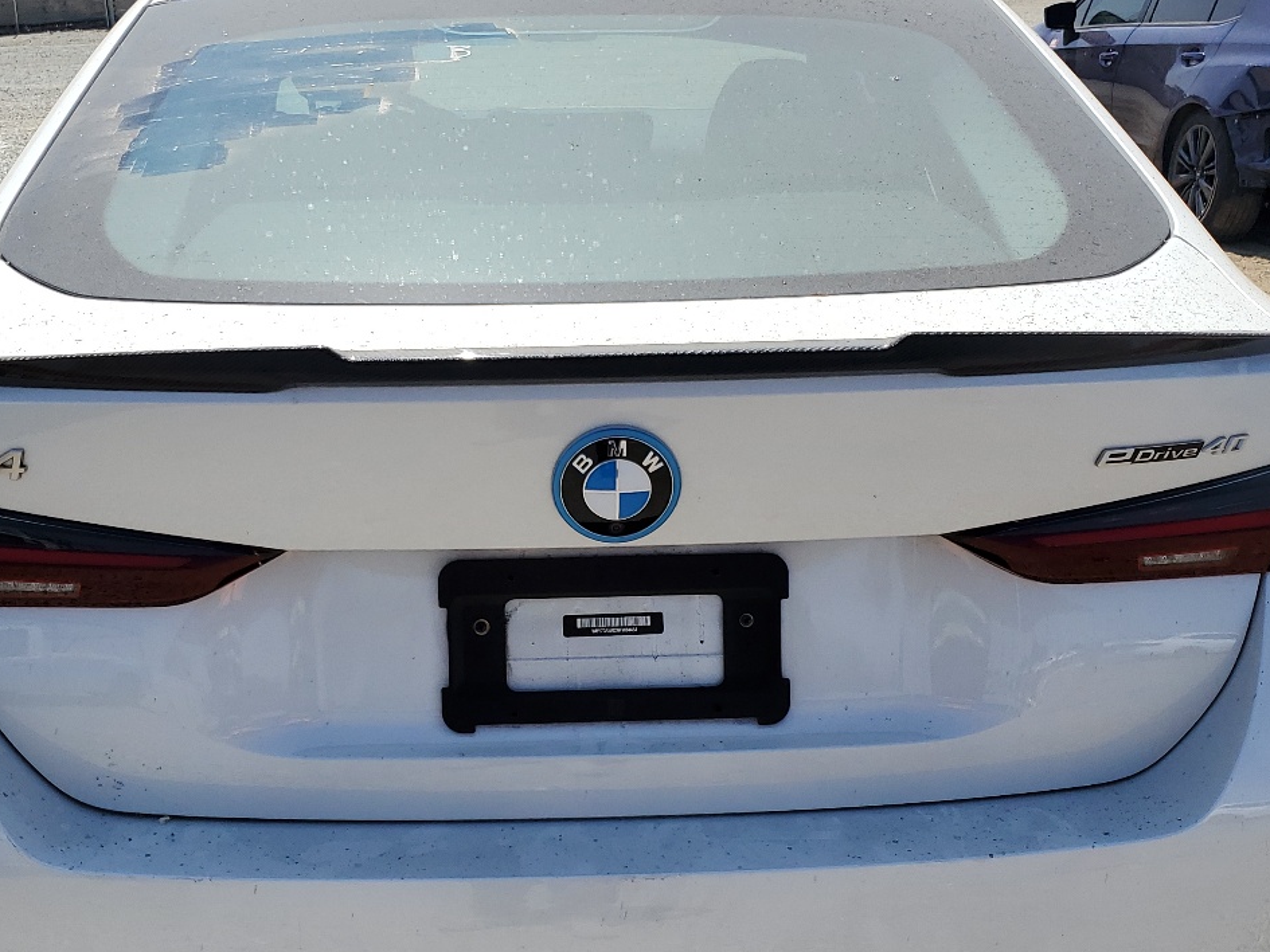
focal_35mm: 44
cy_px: 567
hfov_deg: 42.9
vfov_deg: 32.8
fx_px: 1614
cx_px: 577
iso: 50
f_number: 1.5
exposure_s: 1/3333
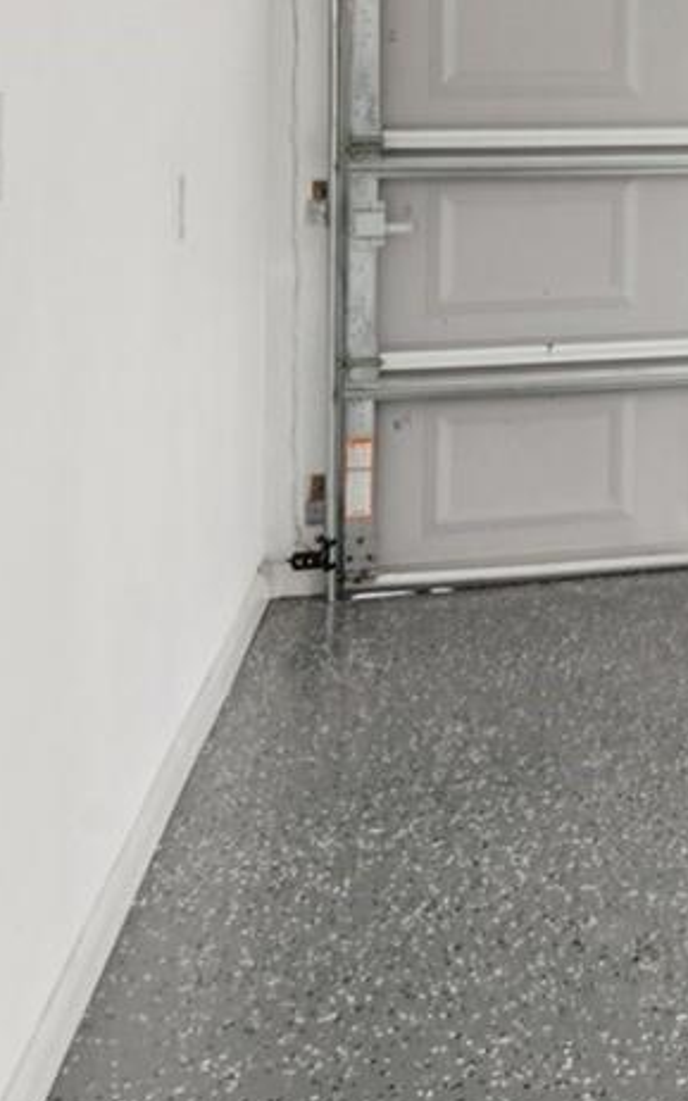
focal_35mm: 60
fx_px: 1799
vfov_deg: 32.1
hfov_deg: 18.0
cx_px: 1171
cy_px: 79
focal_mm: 17
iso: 400
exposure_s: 1/80
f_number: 8
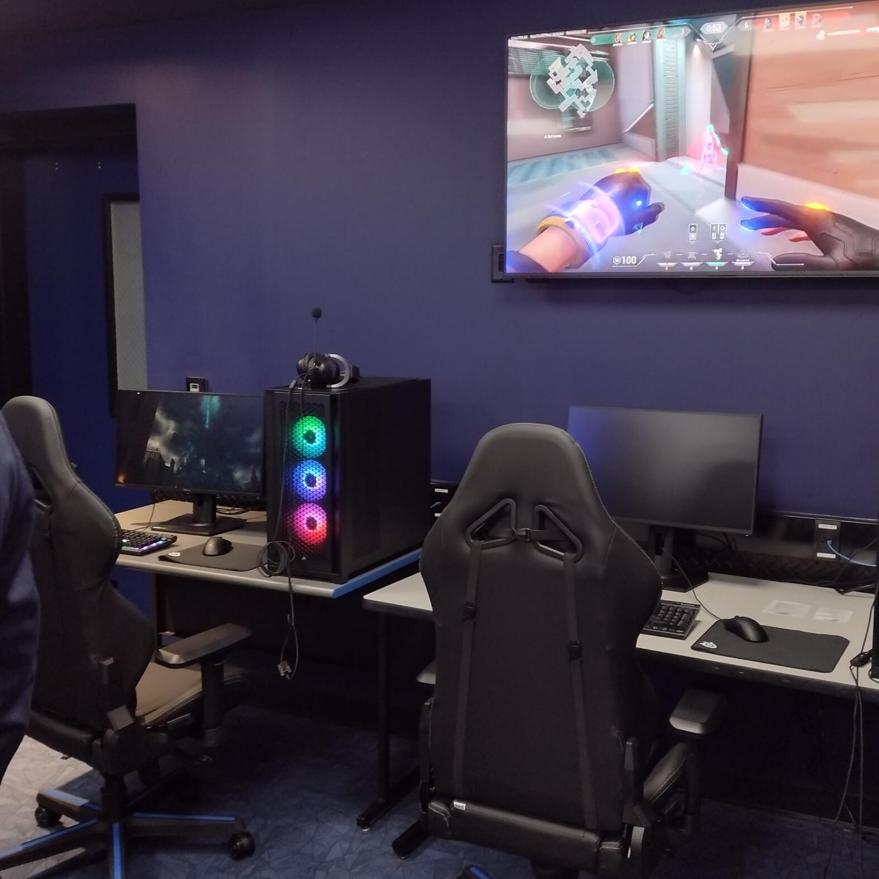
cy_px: 432
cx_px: 493
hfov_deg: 42.8
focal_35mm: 39
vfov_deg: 42.8
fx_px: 1120
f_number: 1.7
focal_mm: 4.71
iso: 331
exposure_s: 1/30
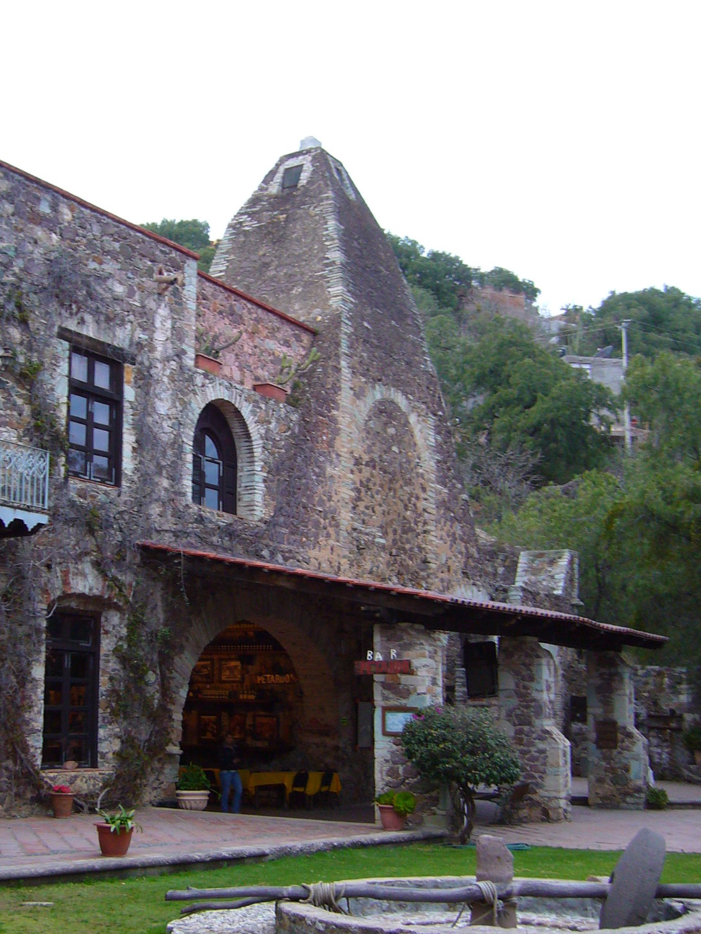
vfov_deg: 38.9
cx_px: 272
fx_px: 1323
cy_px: 492
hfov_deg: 29.6
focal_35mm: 49
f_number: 2.8
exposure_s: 1/30
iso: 100
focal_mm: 5.8
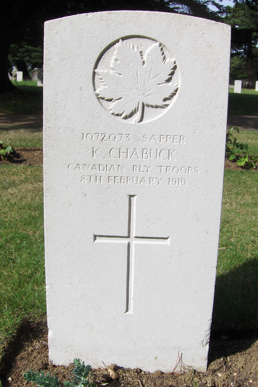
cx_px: 125
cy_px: 192
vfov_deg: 51.9
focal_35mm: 37
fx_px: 398
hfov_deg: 35.9
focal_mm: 7.5
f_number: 6.9
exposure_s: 1/637
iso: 100
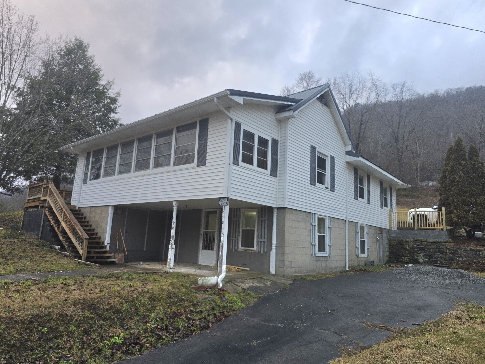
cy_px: 182
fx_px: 322
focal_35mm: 23
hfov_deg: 73.9
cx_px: 242
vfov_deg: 58.9
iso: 80
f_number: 1.7
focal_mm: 6.3
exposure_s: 1/182
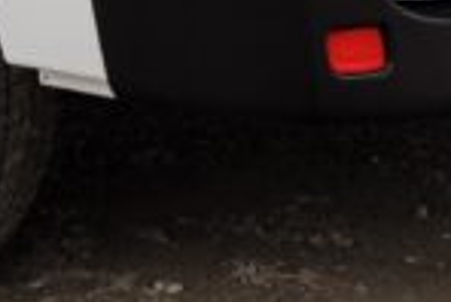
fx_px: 4151
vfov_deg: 4.0
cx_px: -232
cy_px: -677
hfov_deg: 6.1
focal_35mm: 331
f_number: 6.3
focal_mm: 32
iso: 400
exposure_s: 1/160
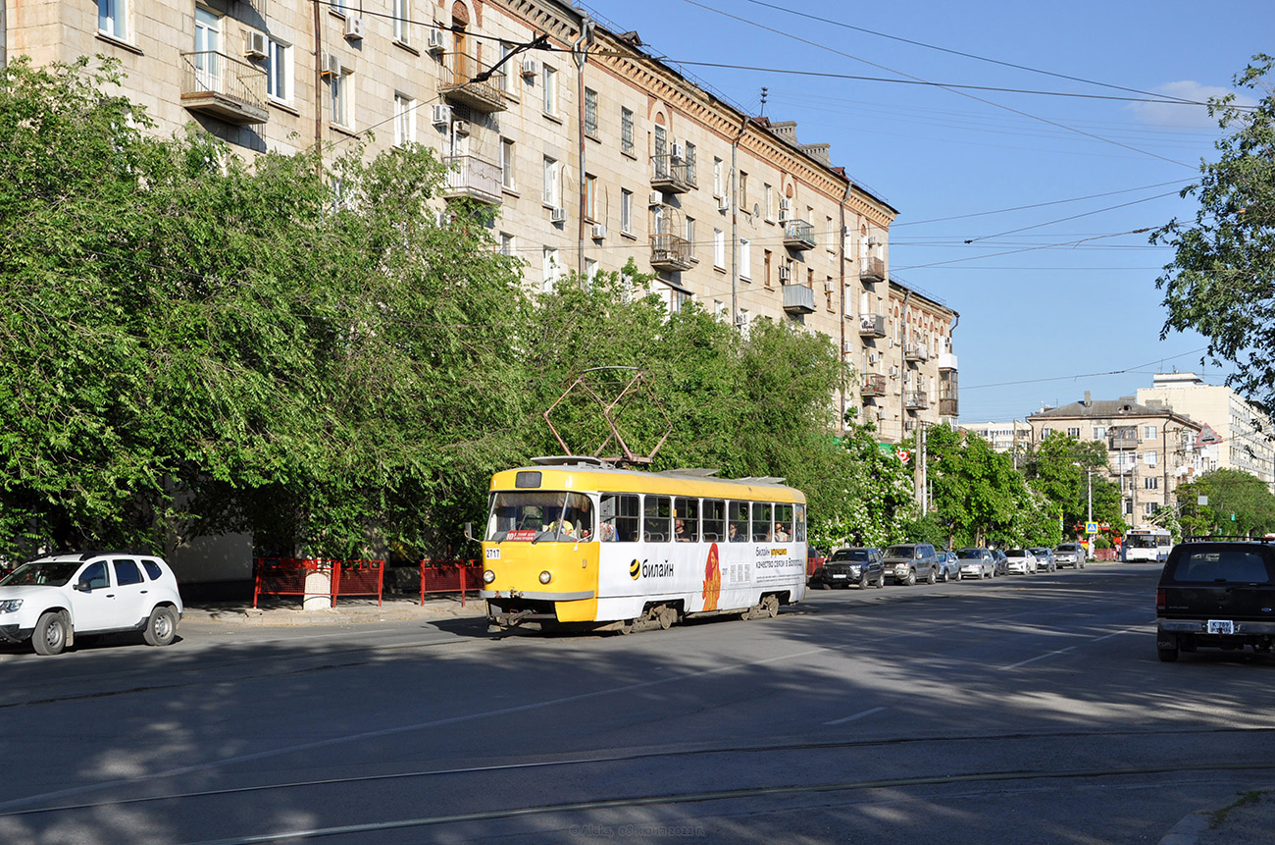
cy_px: 422
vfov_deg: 29.7
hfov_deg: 43.7
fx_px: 1590
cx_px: 638
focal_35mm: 45
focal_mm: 30
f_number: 7.1
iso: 200
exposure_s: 1/500
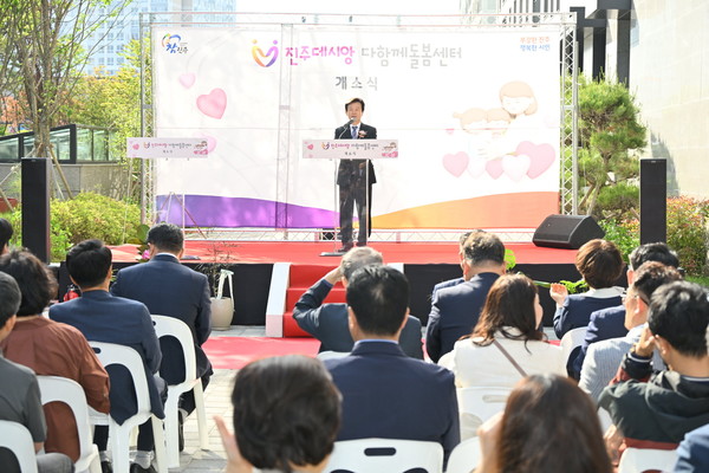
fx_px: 1260
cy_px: 236
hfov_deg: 31.4
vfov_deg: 21.2
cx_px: 354
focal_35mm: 64
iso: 250
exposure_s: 1/250
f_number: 6.3
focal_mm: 64
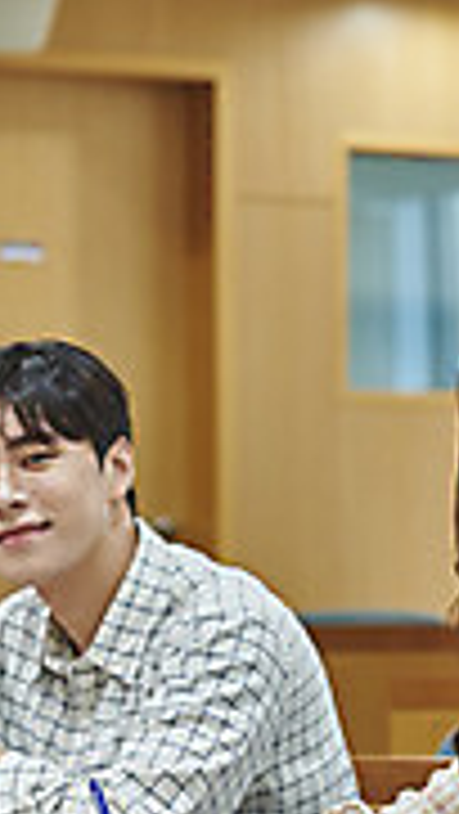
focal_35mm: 236
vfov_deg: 9.1
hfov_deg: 5.2
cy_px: 319
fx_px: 5099
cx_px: 272
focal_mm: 102
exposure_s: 1/200
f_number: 3.5
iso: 1600
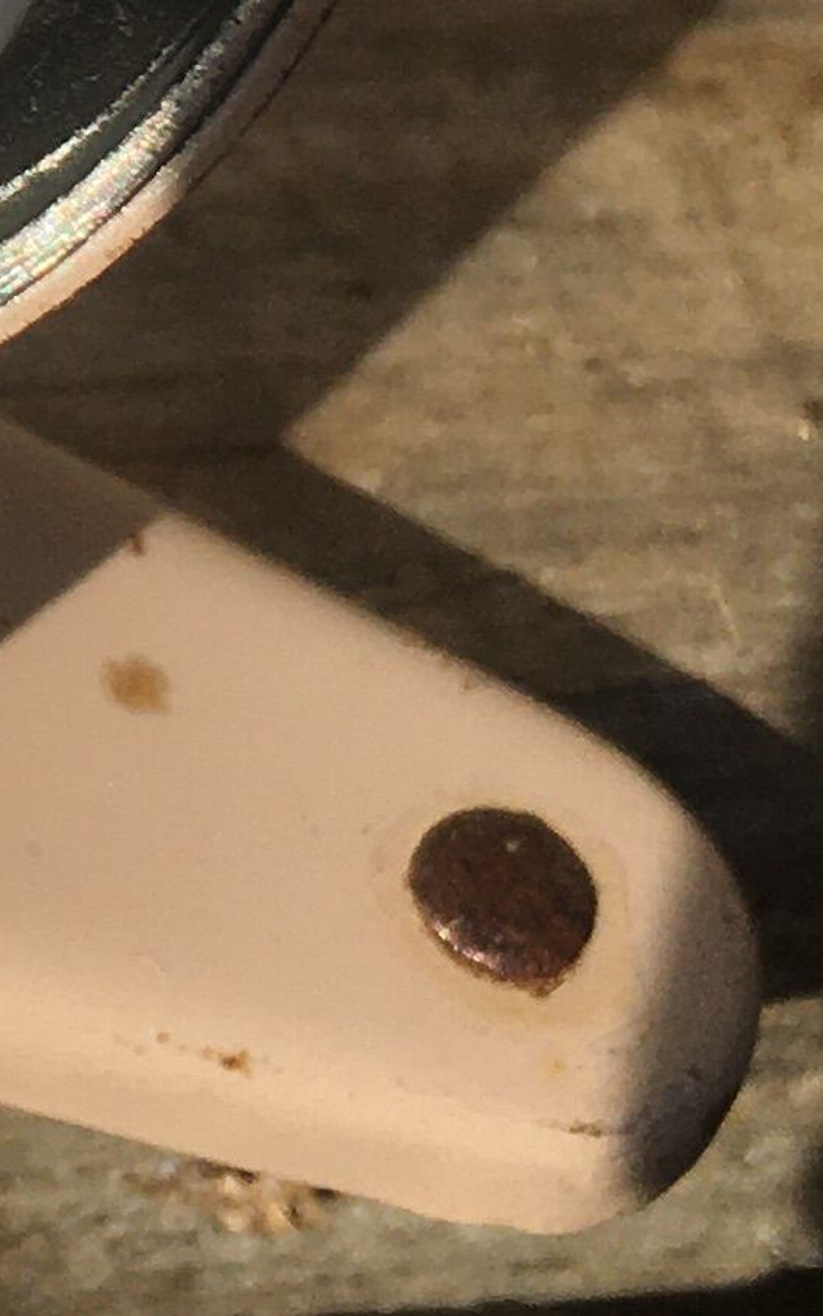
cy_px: -496
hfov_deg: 8.4
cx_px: -990
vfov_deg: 13.7
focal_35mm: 146
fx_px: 5237
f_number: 2.2
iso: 25
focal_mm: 4.15
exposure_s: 1/2331
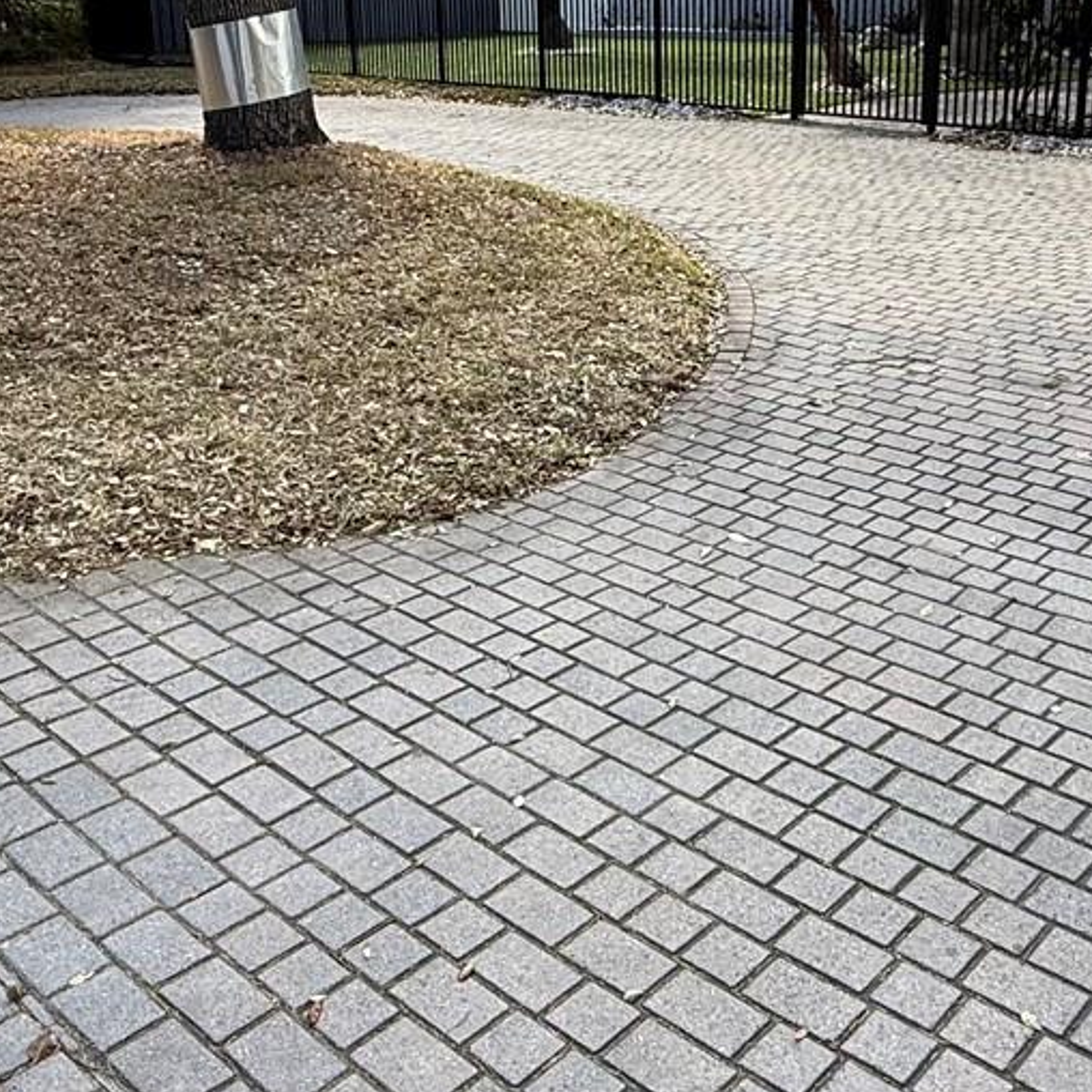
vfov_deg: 42.1
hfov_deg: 42.7
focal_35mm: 39
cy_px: 337
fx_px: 1392
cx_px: 643
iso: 50
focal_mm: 2.22
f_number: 2.2
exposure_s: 1/458
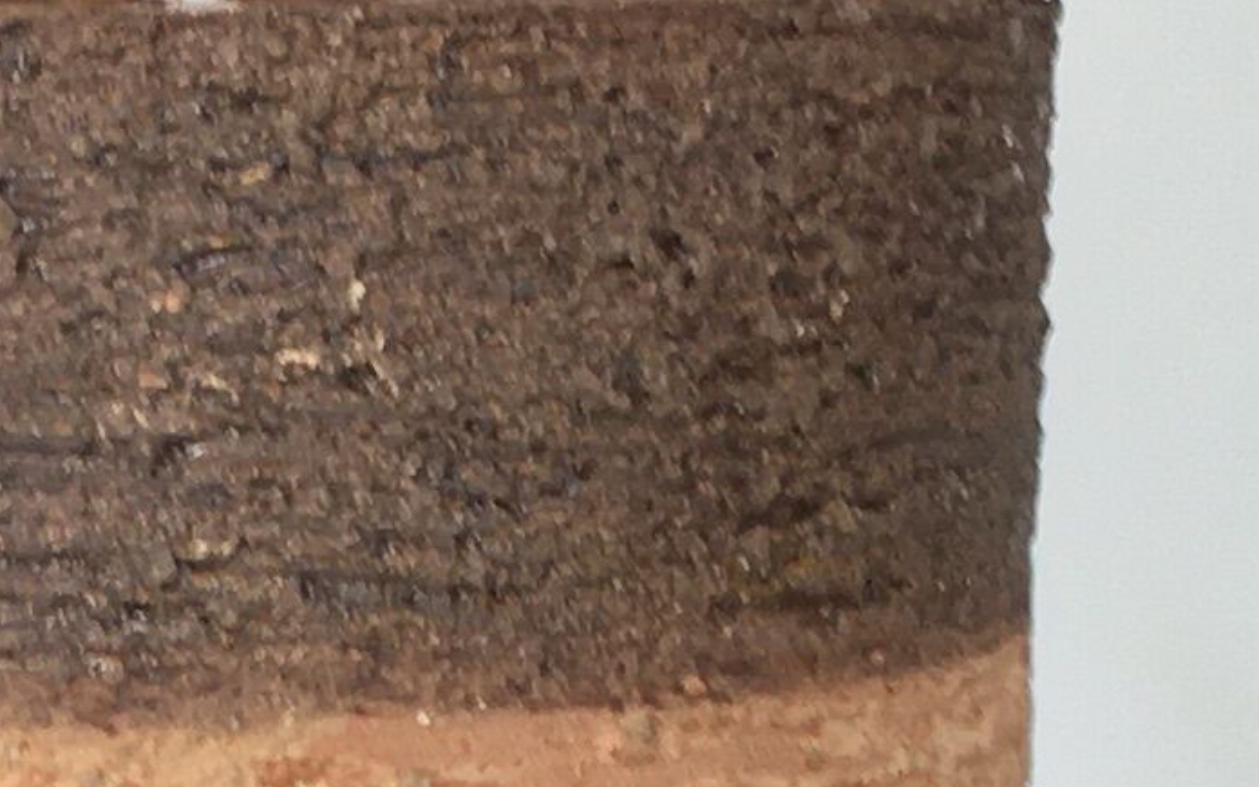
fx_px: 6108
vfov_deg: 7.2
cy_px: 1417
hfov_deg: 11.7
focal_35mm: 178
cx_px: 148
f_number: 2.2
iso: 40
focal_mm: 4.15
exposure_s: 1/33
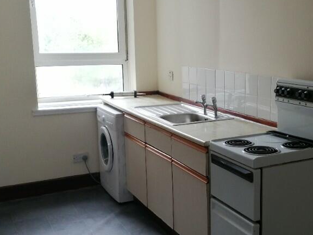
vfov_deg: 30.2
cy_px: 132
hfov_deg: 38.8
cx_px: 227
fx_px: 434
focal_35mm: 48
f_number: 1.8
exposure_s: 1/100
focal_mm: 3.88
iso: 80
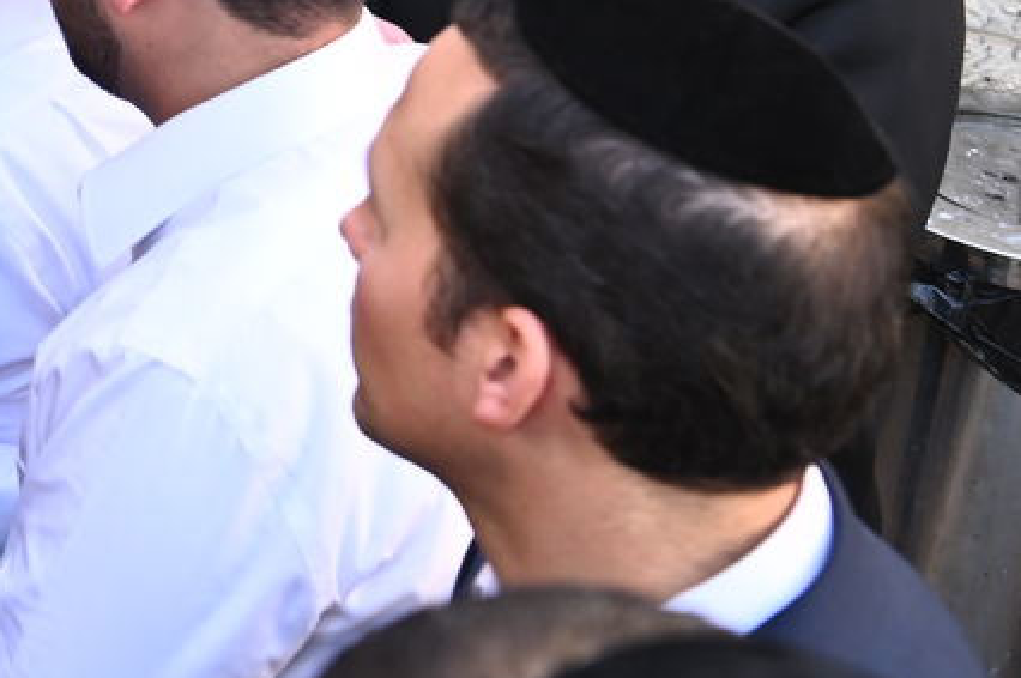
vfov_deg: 9.6
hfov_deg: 13.8
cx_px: -594
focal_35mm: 138
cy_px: -420
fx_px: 3909
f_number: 6.3
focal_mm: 42
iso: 320
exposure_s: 1/125
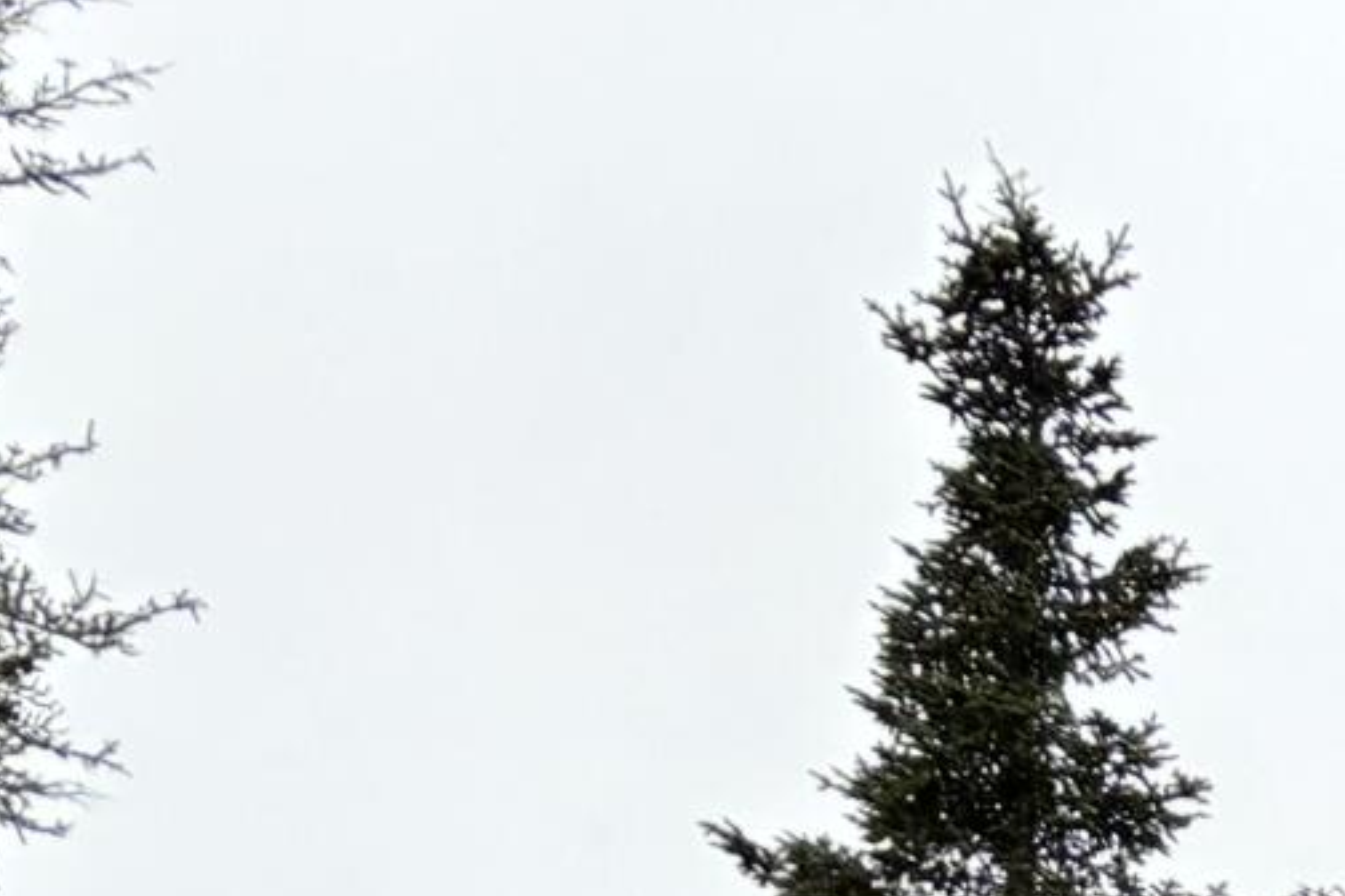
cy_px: 2949
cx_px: 3133
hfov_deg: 11.0
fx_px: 6015
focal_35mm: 161
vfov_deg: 7.3
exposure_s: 1/670
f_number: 1.6
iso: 50
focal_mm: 5.96
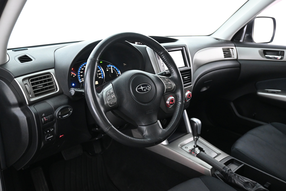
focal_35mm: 29
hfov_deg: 63.2
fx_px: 232
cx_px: 143
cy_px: 96
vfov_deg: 44.6
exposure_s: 1/30
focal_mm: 19.5
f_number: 3.8
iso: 3200
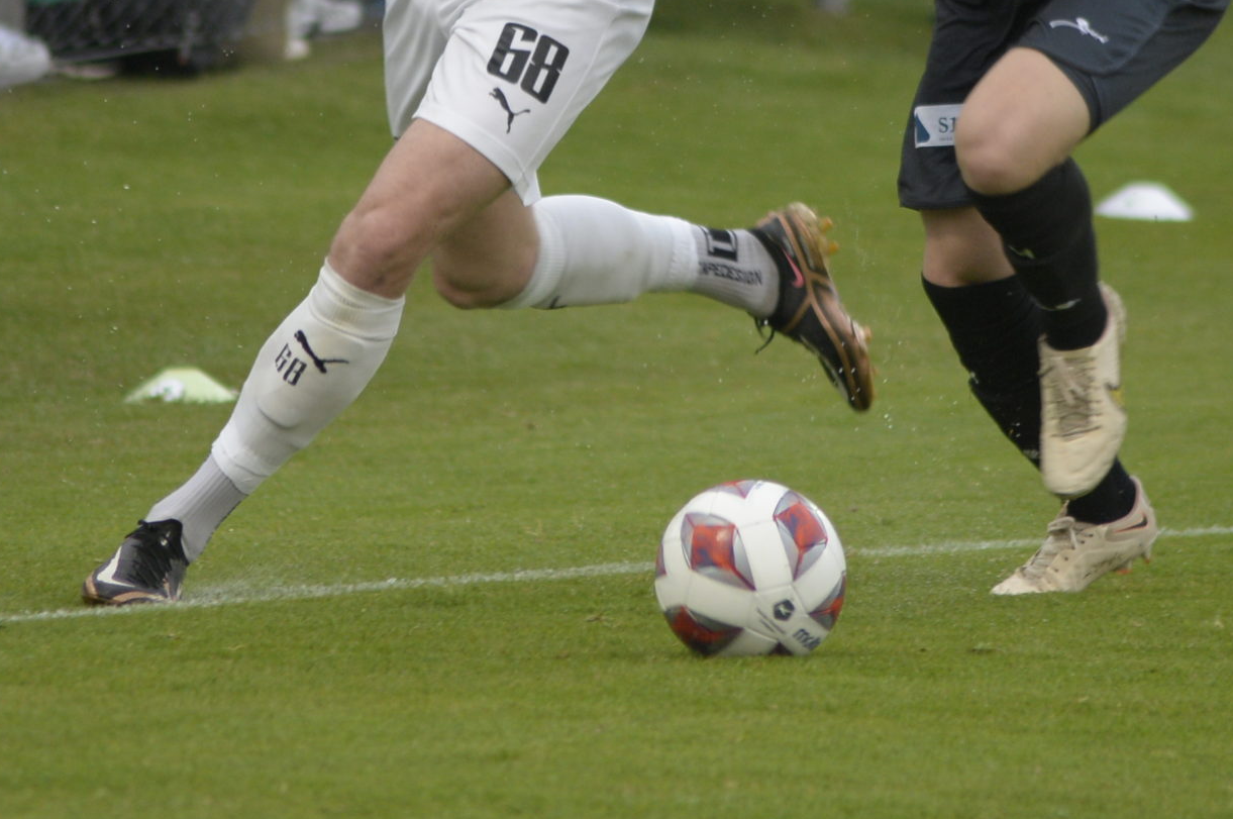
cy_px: 40
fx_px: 21517
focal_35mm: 629
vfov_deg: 2.2
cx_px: 632
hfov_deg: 3.3
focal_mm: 300
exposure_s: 1/640
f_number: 5.6
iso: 1800
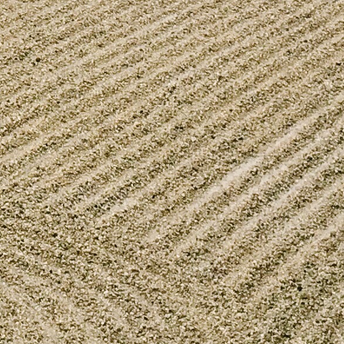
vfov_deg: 9.3
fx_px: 1990
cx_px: -218
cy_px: -348
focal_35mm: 177
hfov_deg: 9.5
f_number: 2.2
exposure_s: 1/124
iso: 25
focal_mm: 4.15
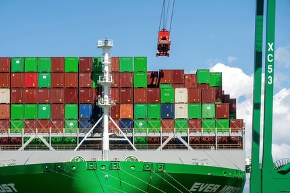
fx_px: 1151
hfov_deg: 14.4
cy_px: 113
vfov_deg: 9.6
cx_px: 129
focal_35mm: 143
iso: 400
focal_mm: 120
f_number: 4.8
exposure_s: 1/4000
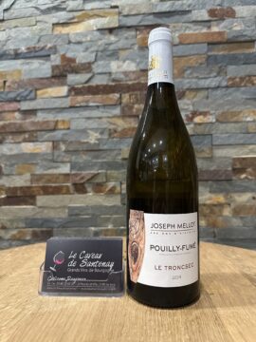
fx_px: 237
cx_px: 128
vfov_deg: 71.6
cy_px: 171
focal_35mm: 24
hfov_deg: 56.8
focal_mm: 6.86
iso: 800
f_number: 1.78
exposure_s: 1/50
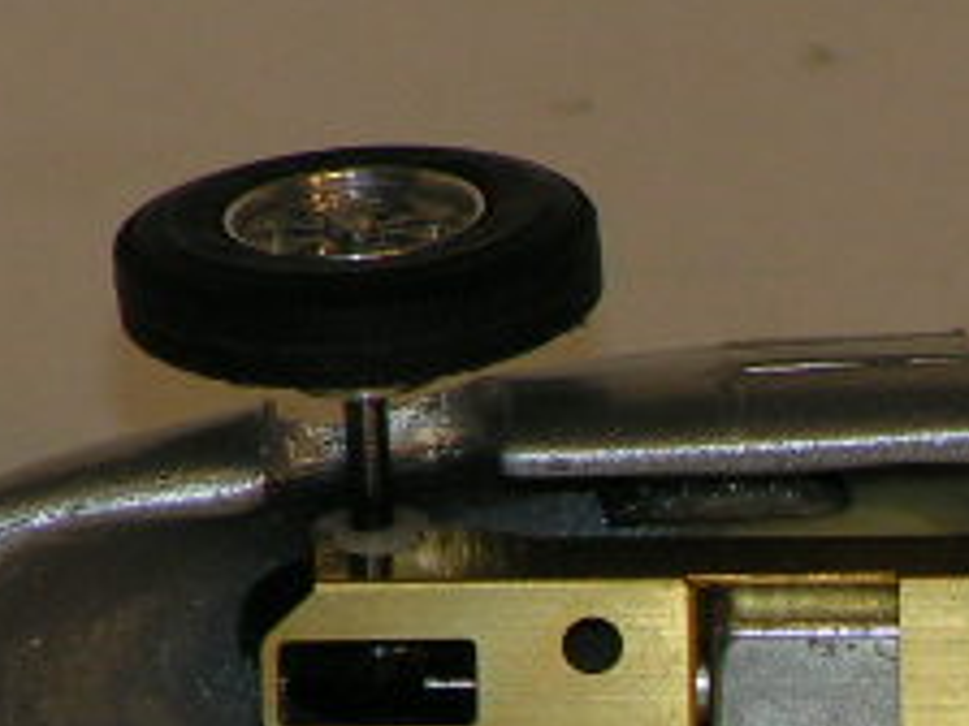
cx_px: 1017
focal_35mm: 932
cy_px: 843
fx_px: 26089
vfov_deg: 1.6
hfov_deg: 2.1
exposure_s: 1/400
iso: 100
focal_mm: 49.8
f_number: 5.6
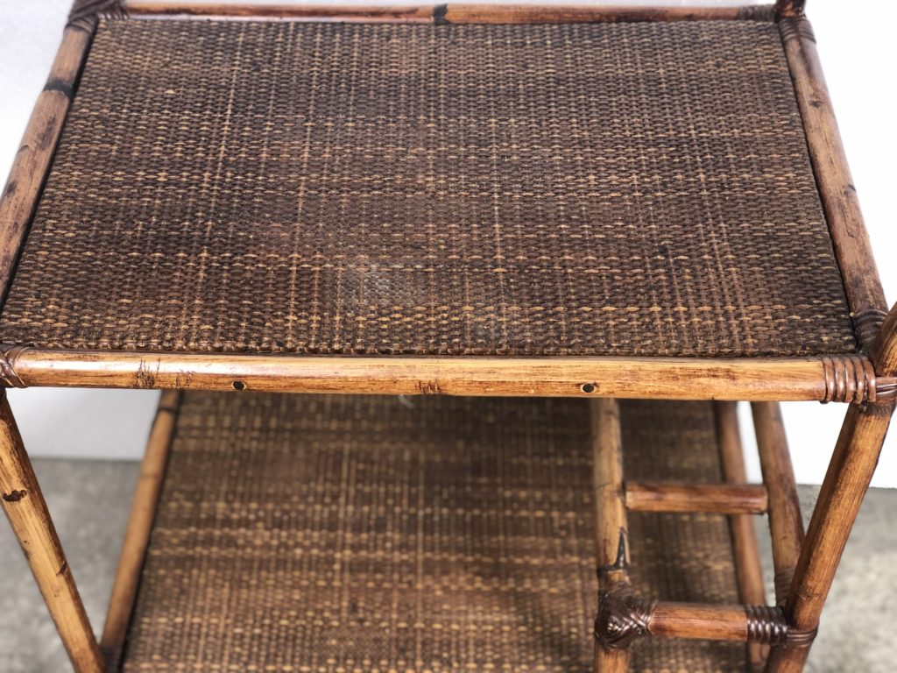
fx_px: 1347
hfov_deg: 36.8
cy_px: 336
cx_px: 448
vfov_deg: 28.0
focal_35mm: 52
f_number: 2.4
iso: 125
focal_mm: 6
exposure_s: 1/25
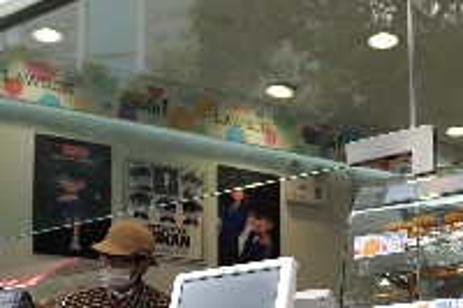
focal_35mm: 72
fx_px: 925
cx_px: 287
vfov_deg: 18.1
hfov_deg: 28.0
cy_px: 346
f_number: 5
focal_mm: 24
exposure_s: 1/100
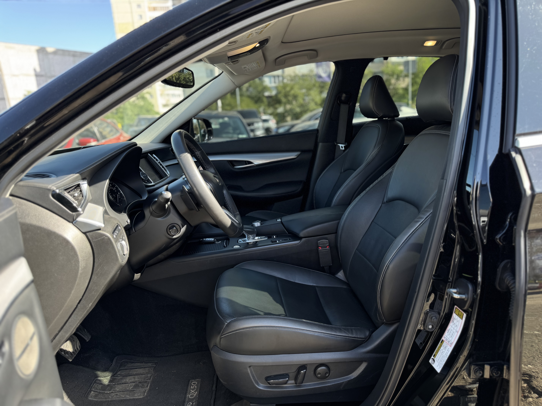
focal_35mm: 24
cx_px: 271
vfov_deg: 56.8
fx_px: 376
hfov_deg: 71.6
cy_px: 203
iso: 80
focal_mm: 6.76
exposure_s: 1/172
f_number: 1.78
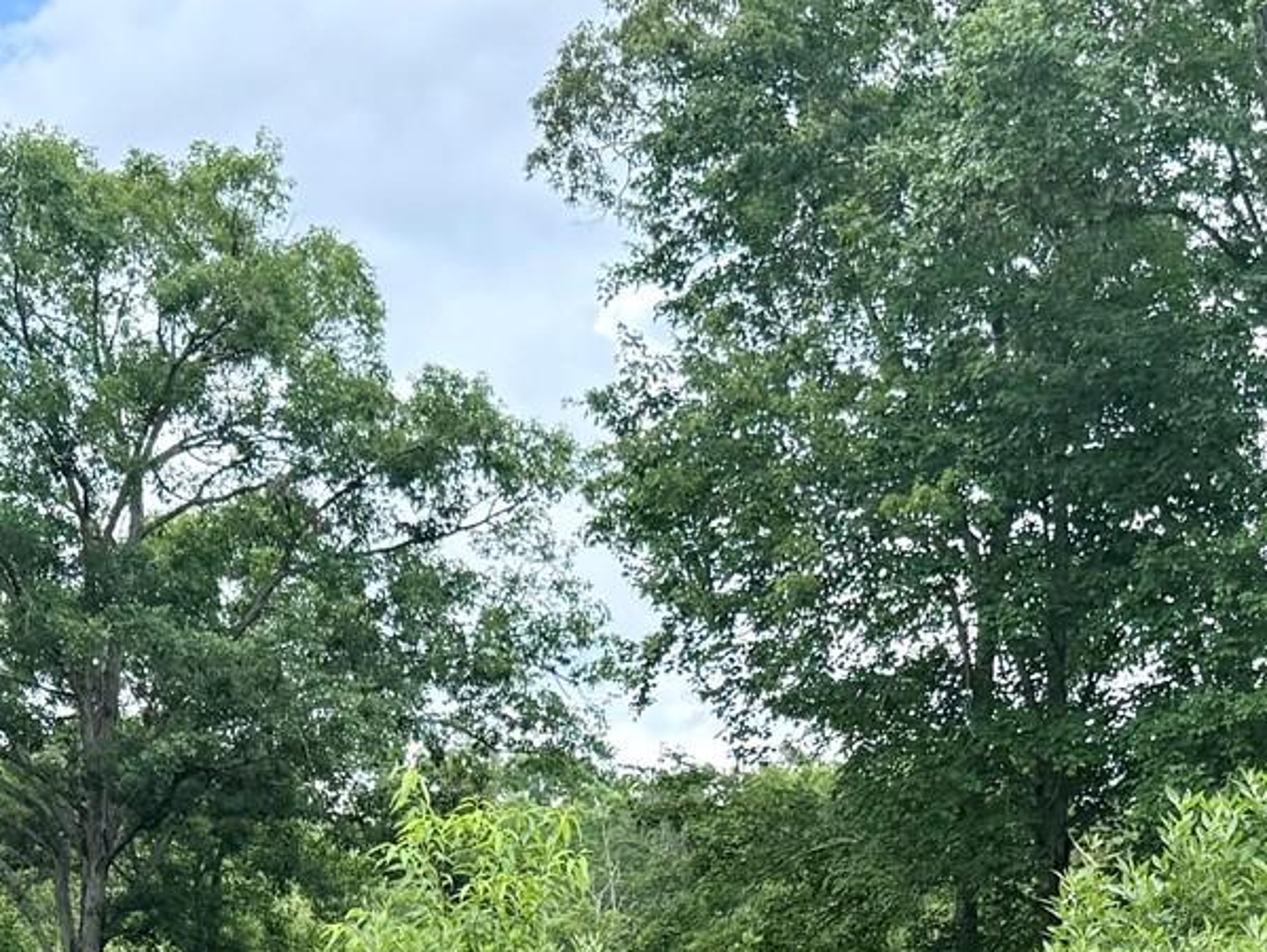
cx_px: 933
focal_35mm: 82
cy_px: 1451
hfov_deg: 23.6
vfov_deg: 16.4
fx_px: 3003
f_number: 1.78
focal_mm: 6.76
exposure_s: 1/757
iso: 100
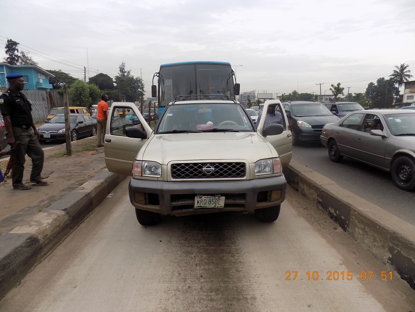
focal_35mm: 23
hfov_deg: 73.9
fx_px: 276
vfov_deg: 58.9
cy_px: 156
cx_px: 208
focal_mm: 4
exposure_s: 1/250
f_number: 3.1
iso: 80
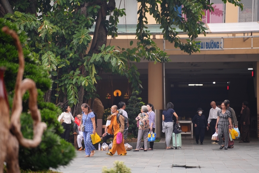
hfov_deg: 13.7
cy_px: 86
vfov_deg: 9.1
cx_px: 130
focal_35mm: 150
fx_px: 1079
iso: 640
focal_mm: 150
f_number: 2.8
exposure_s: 1/640
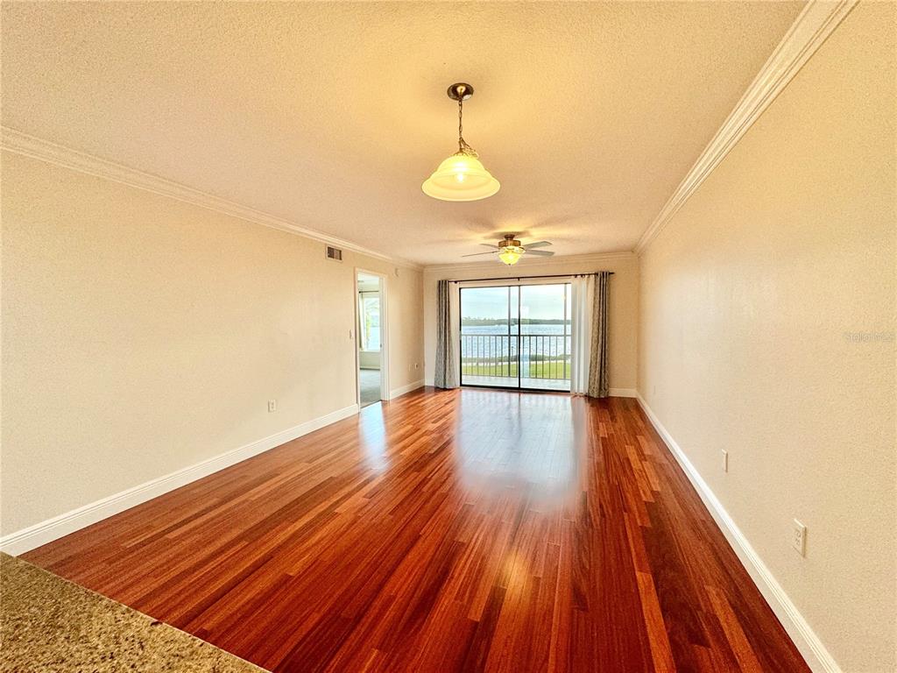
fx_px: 363
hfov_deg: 102.1
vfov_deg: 85.7
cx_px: 448
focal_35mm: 14
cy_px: 336
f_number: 2.2
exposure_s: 1/120
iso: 125
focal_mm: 2.22
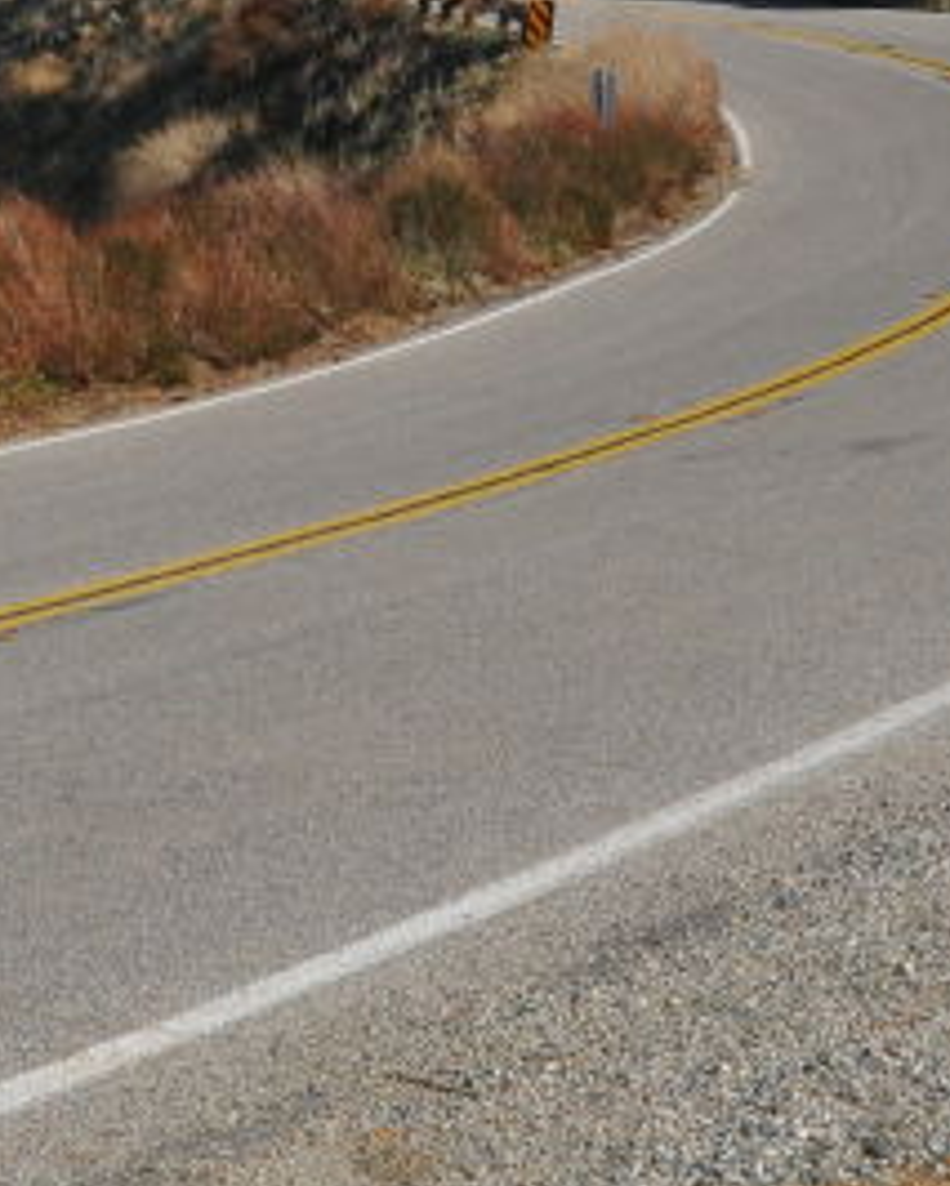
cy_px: 230
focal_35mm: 114
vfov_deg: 16.7
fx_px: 4004
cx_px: -446
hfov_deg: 12.9
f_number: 9
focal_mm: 18
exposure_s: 1/320
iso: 500
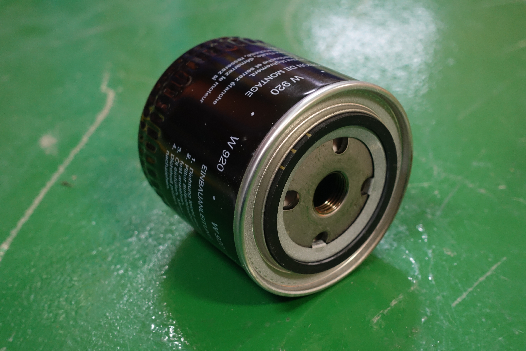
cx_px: 263
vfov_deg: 27.5
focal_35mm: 49
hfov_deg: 40.3
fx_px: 716
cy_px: 176
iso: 800
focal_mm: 17.9
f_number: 2.8
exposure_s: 1/15
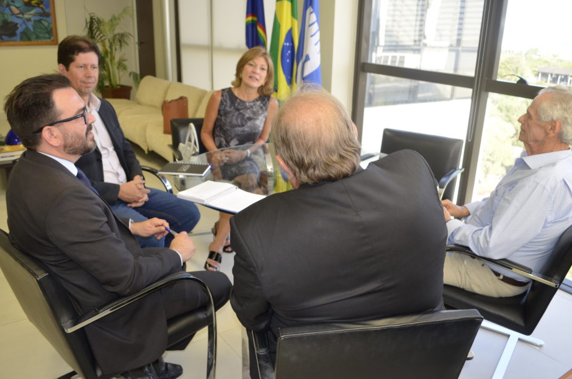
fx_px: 476
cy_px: 195
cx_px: 292
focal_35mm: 30
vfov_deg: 43.4
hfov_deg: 62.0
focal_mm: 18
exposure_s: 1/80
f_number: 3.5
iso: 400
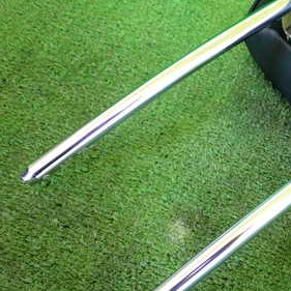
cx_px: 268
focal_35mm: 68
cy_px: 153
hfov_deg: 24.5
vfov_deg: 25.4
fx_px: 647
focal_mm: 6.37
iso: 640
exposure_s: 1/125
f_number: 2.5
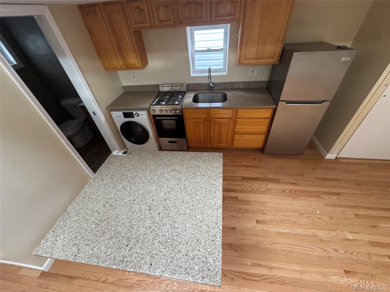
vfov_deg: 85.7
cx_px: 195
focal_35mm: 14
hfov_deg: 102.1
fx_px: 158
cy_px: 146
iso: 640
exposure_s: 1/60
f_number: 2.2
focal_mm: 2.22
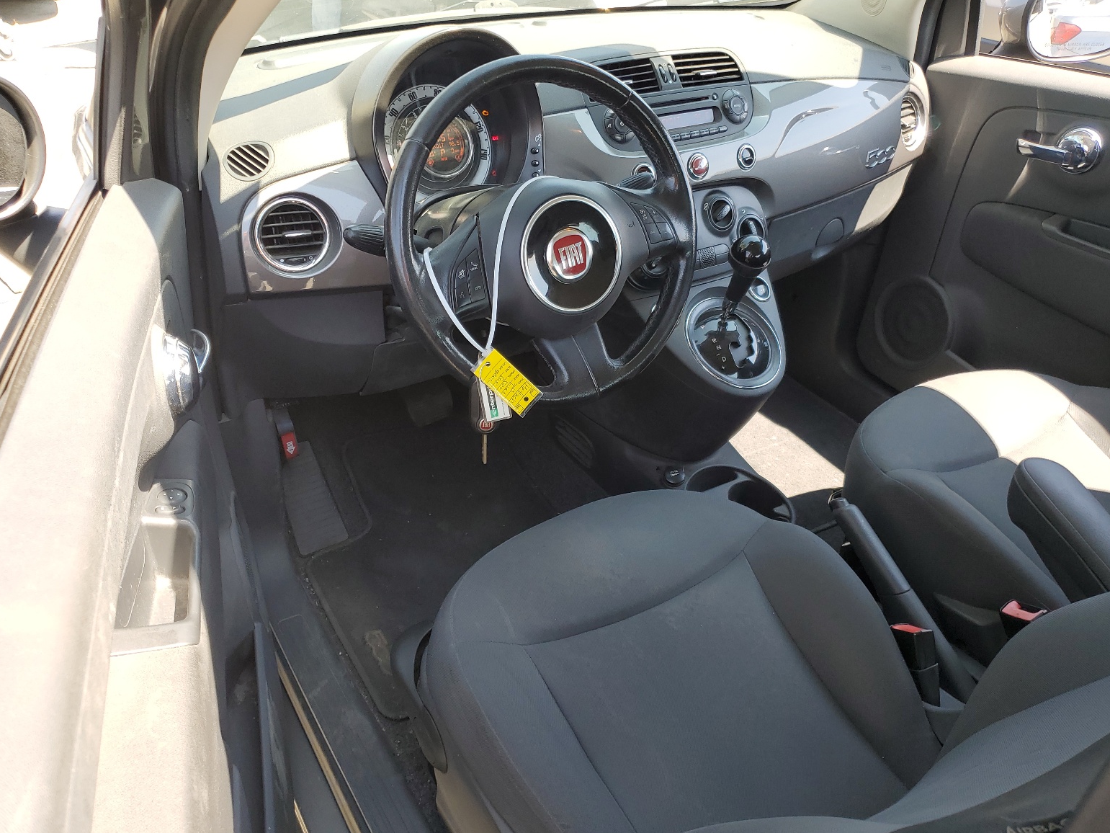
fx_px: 866
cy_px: 414
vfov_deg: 51.4
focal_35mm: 27
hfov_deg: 65.3
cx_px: 555
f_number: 1.5
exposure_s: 1/294
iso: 50
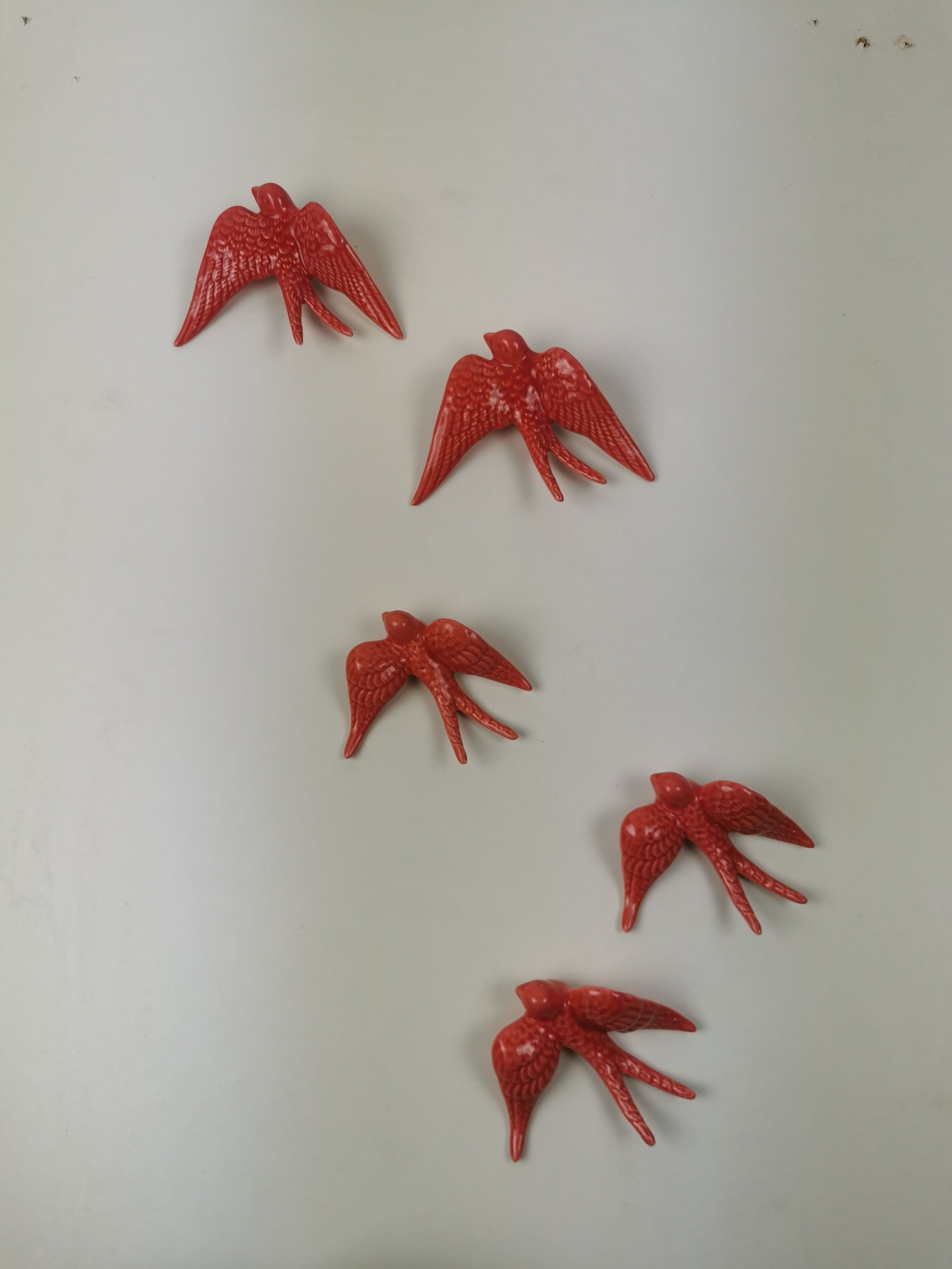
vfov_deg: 65.3
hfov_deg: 51.4
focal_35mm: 27
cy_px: 634
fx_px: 990
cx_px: 476
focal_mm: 5.56
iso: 50
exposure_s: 1/306
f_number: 1.6
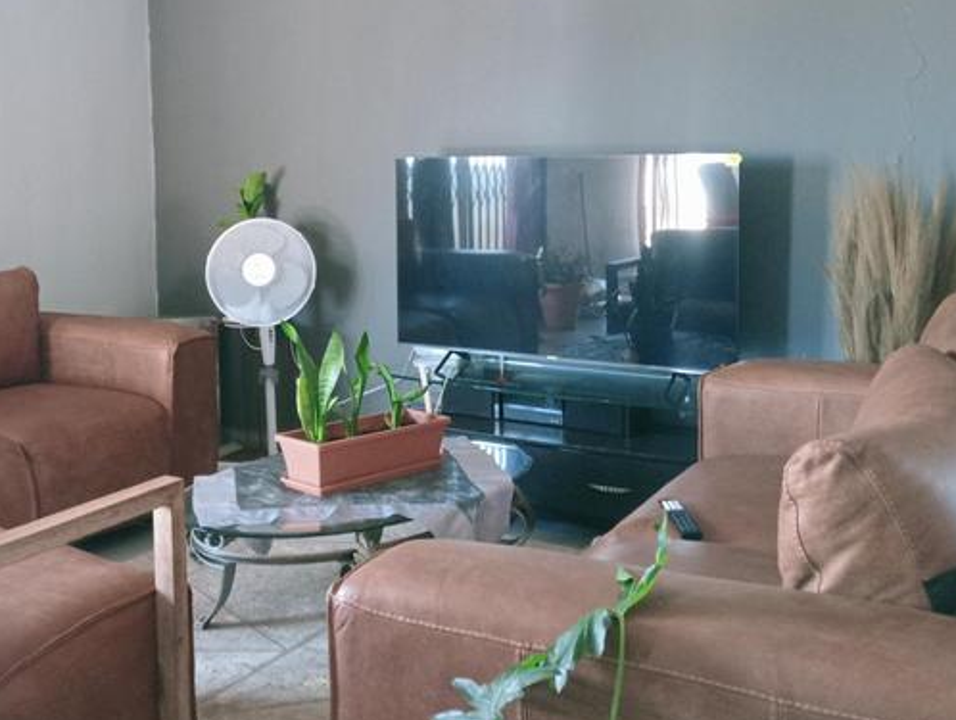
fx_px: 1245
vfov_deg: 32.0
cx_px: 301
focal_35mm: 45
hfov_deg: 41.4
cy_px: 250
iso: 1517
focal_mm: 3.98
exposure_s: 1/25
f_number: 1.8
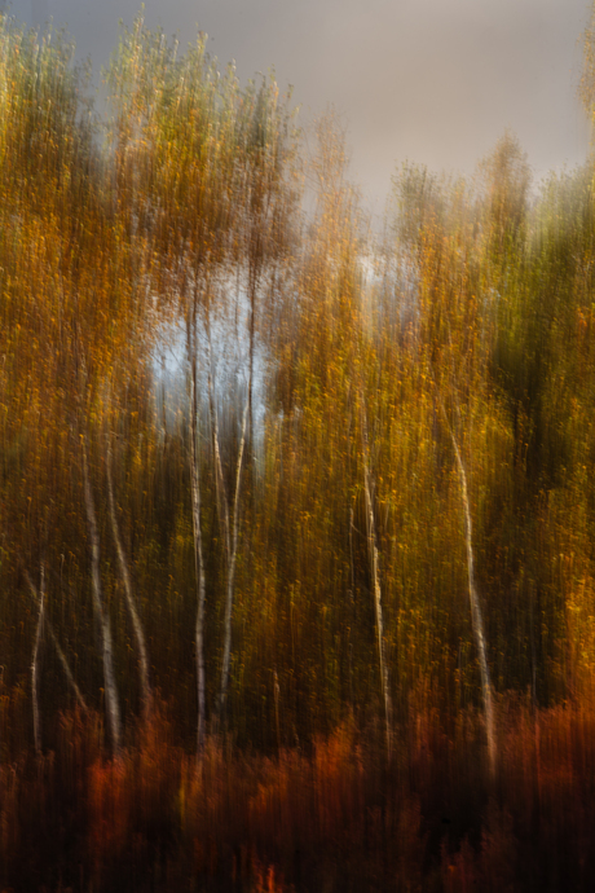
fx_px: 2950
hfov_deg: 11.5
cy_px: 446
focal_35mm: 119
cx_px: 298
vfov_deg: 17.2
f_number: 22
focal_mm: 119
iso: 50
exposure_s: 1/5
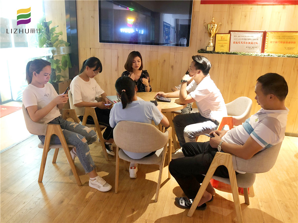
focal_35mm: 28
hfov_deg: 63.4
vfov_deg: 49.7
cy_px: 112
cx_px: 149
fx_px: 241
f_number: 1.8
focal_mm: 3.99
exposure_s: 1/6
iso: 80
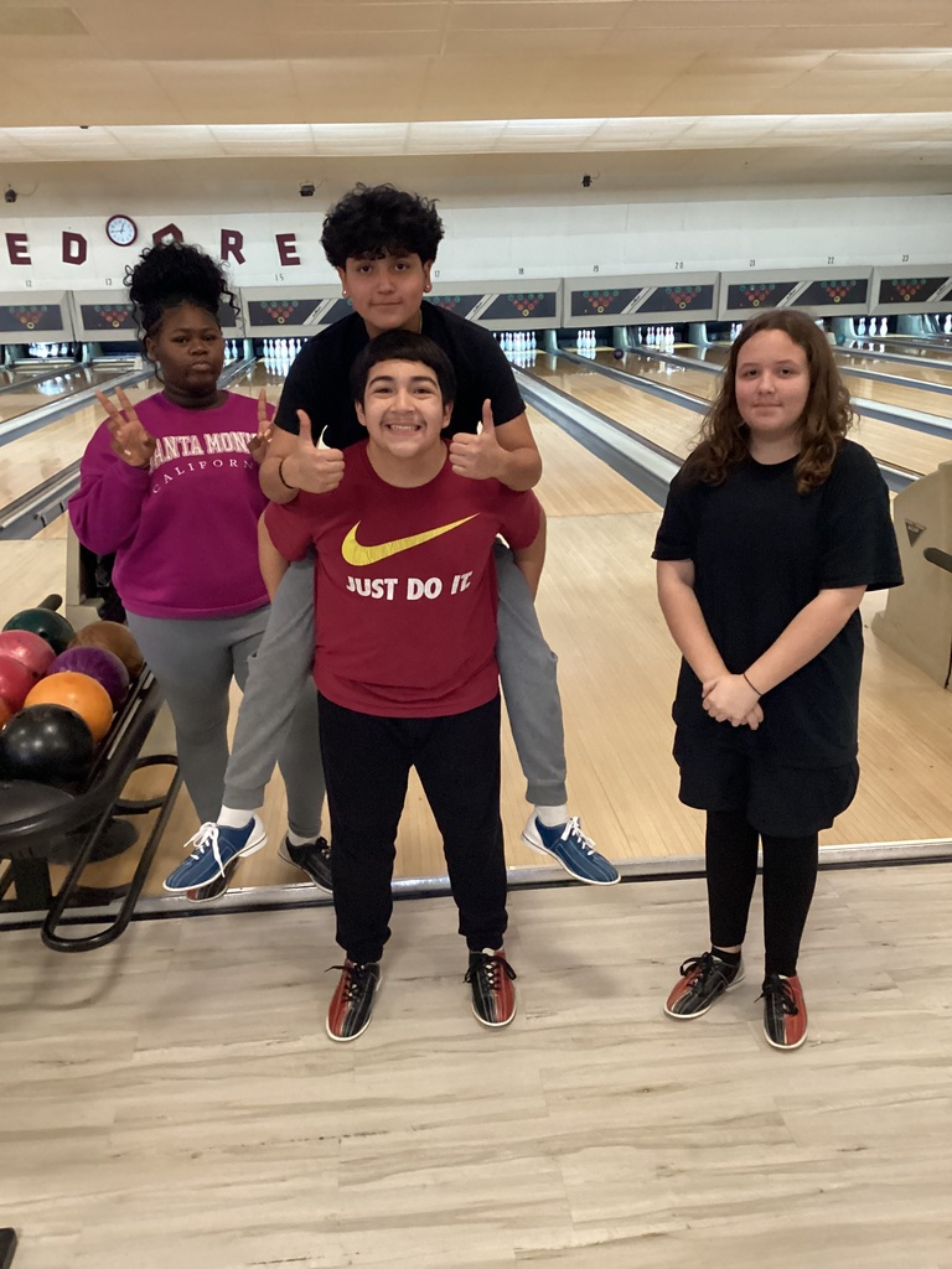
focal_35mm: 31
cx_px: 476
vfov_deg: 58.4
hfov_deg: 45.4
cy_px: 634
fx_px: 1137
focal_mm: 3.3
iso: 640
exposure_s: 1/30
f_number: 2.4
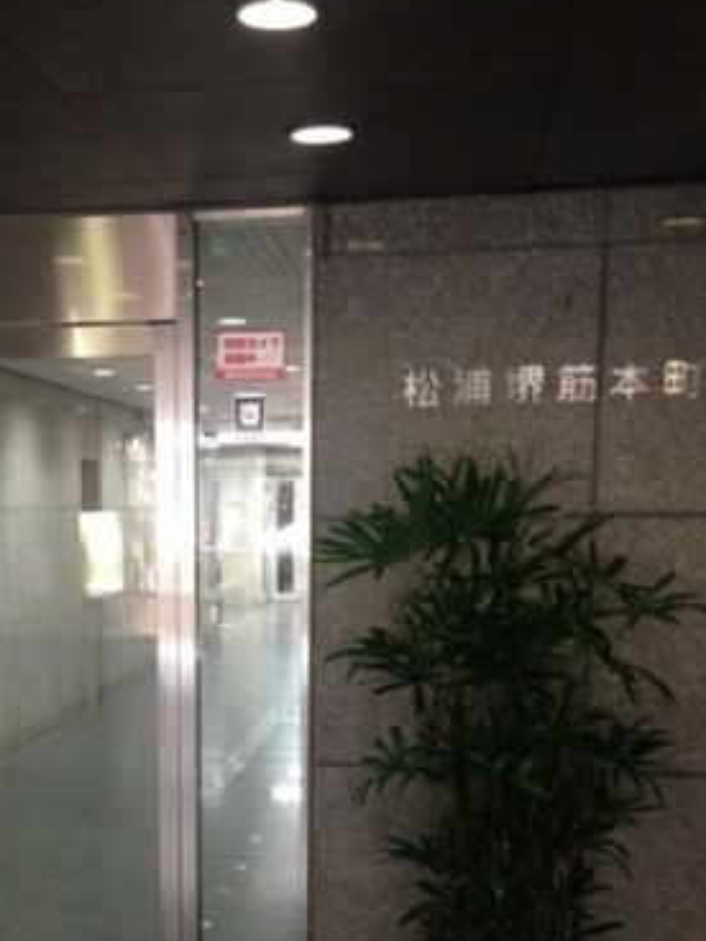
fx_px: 1496
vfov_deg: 34.2
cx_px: 200
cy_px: 712
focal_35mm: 55
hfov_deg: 26.3
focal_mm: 4.12
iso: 320
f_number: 2.4
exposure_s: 1/20
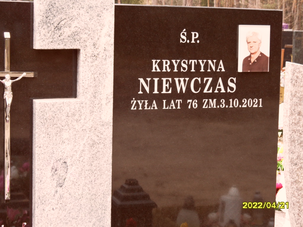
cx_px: 152
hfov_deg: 24.4
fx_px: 700
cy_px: 114
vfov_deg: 18.4
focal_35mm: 80
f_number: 4.2
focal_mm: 13.2
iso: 100
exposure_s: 1/60
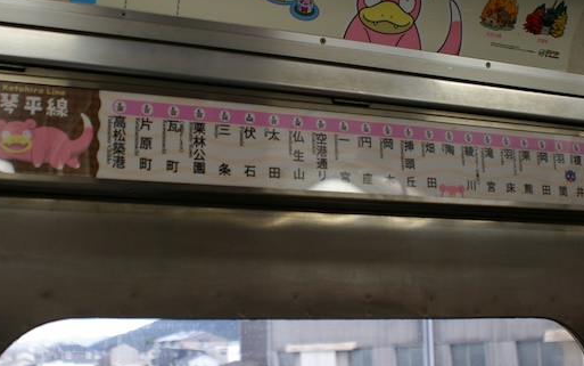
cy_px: 158
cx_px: 277
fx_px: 796
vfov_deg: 25.8
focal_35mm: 50
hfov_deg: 40.3
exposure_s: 1/180
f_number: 4
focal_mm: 28
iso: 400
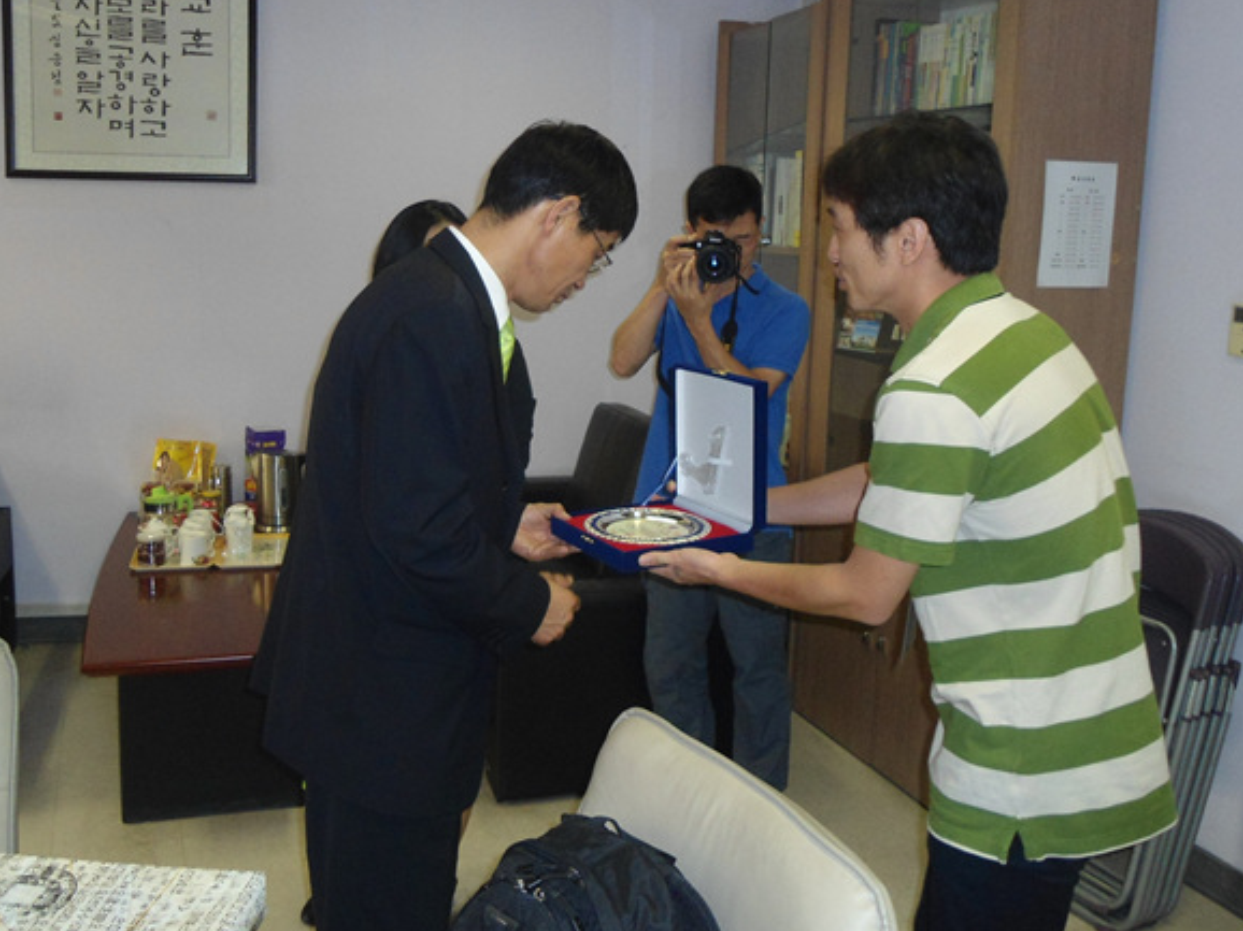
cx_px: 600
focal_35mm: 36
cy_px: 462
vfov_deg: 39.6
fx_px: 1292
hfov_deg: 51.4
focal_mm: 4.7
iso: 200
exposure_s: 1/30
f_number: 2.8
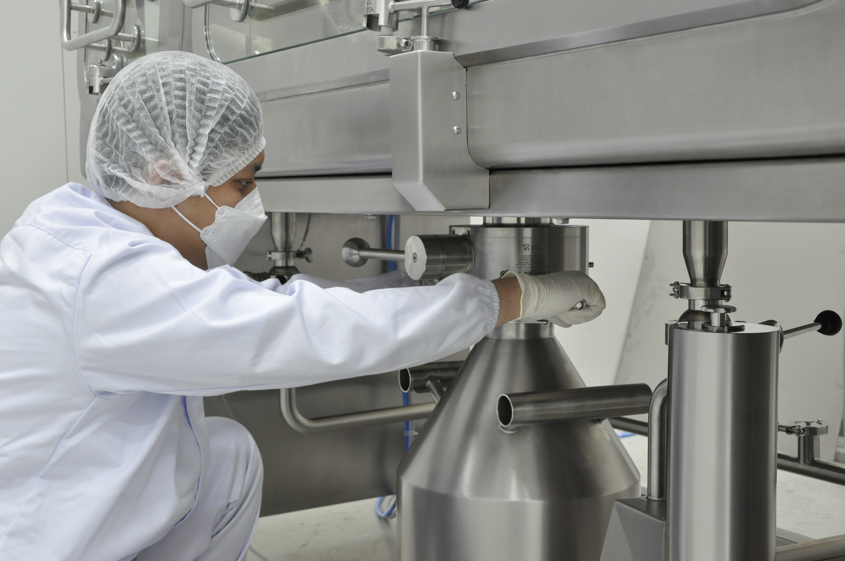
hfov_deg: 38.9
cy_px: 280
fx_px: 1196
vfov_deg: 26.4
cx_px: 422
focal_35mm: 51
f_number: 9
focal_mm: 34
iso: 1000
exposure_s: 1/30
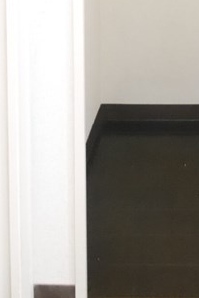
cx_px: 210
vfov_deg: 27.3
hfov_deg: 25.8
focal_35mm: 49
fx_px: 406
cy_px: -154
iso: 3200
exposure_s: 1/20
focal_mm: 7
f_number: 4
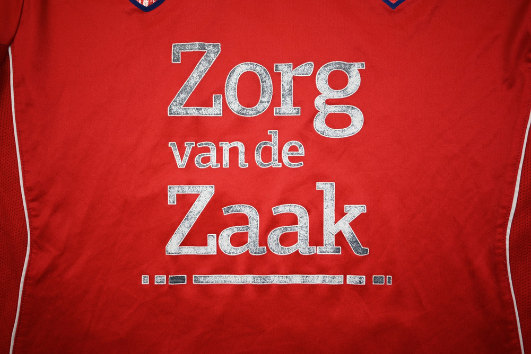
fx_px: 450
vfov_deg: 43.0
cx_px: 266
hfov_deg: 61.1
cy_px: 177
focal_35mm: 30
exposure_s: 1/125
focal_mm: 30.5
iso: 200
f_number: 4.8
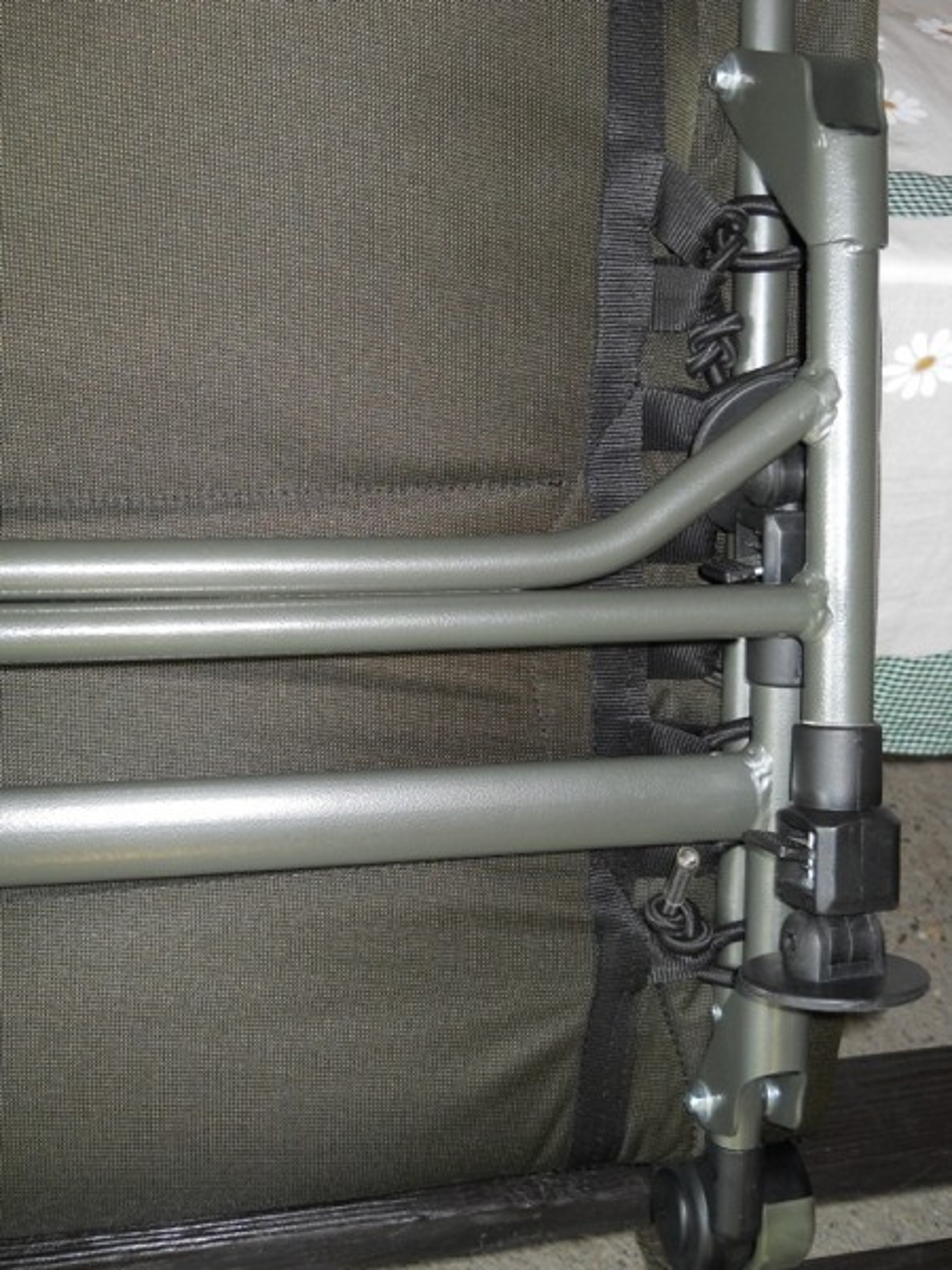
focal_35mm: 41
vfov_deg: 45.8
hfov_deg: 35.1
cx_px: 476
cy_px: 635
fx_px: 1503
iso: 100
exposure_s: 1/30
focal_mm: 6.72
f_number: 3.1
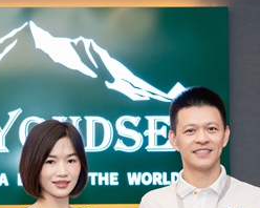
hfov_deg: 18.0
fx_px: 815
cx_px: 59
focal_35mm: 106
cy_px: 165
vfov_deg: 14.4
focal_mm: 35
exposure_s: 1/80
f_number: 4
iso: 500
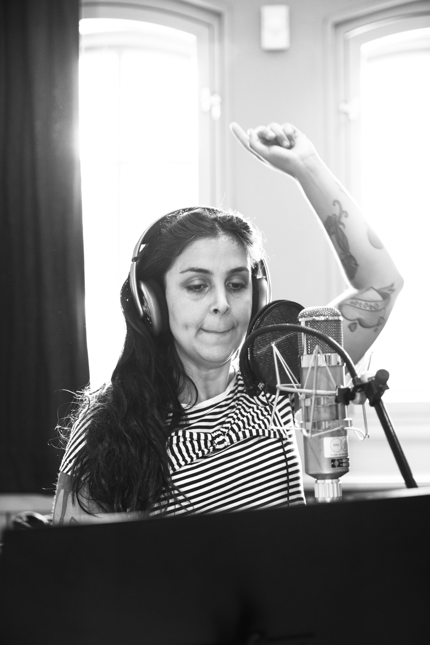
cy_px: 322
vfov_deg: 28.8
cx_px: 215
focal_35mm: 70
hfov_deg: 19.5
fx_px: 1253
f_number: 2.8
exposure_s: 1/125
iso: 1400
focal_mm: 70
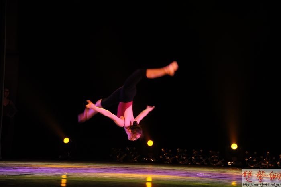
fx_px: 609
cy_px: 94
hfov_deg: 26.0
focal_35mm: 78
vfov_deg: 17.5
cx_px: 140
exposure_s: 1/125
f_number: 5.6
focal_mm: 78
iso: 800
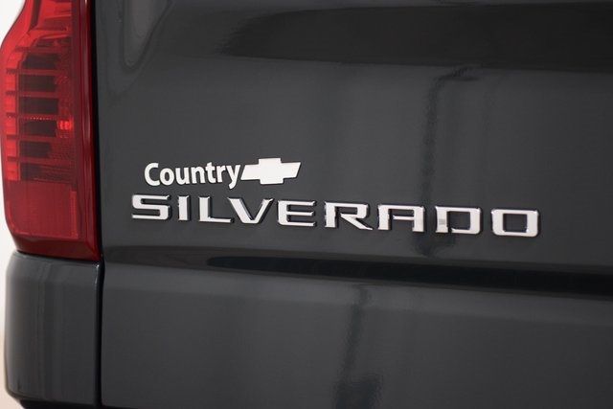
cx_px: 306
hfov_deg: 19.5
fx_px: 1788
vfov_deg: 13.0
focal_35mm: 105
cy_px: 204
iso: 1600
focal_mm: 70
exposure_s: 1/100
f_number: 2.8
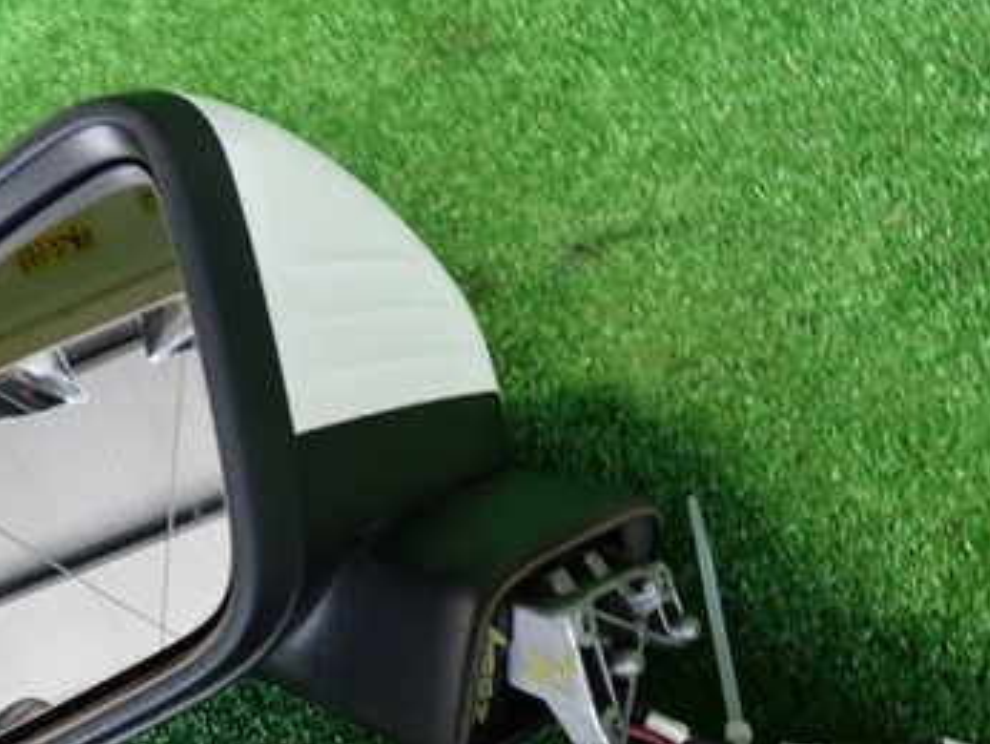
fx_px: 1488
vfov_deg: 27.8
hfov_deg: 36.3
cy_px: 521
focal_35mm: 52
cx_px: 298
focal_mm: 5.4
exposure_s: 1/30
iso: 400
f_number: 2.3
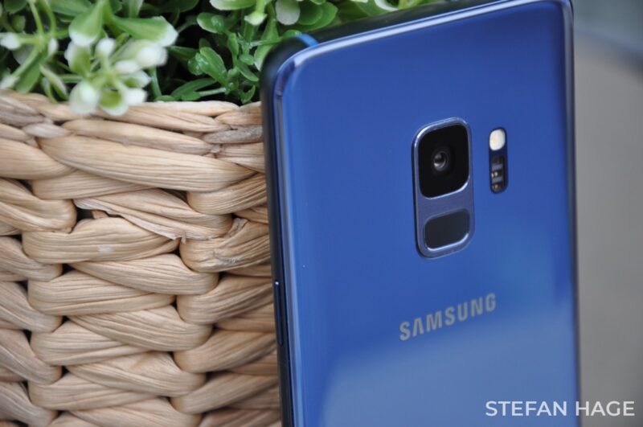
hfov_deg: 13.1
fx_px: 2809
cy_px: 214
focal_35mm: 158
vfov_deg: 8.7
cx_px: 322
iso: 400
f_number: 5.6
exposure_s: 1/100
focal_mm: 105
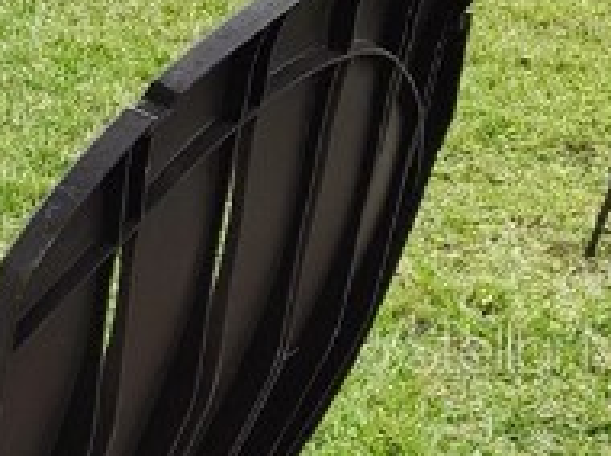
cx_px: -939
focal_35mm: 124
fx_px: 2186
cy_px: 347
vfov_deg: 11.9
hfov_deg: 12.1
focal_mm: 6.4
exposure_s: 1/180
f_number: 1.8
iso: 100
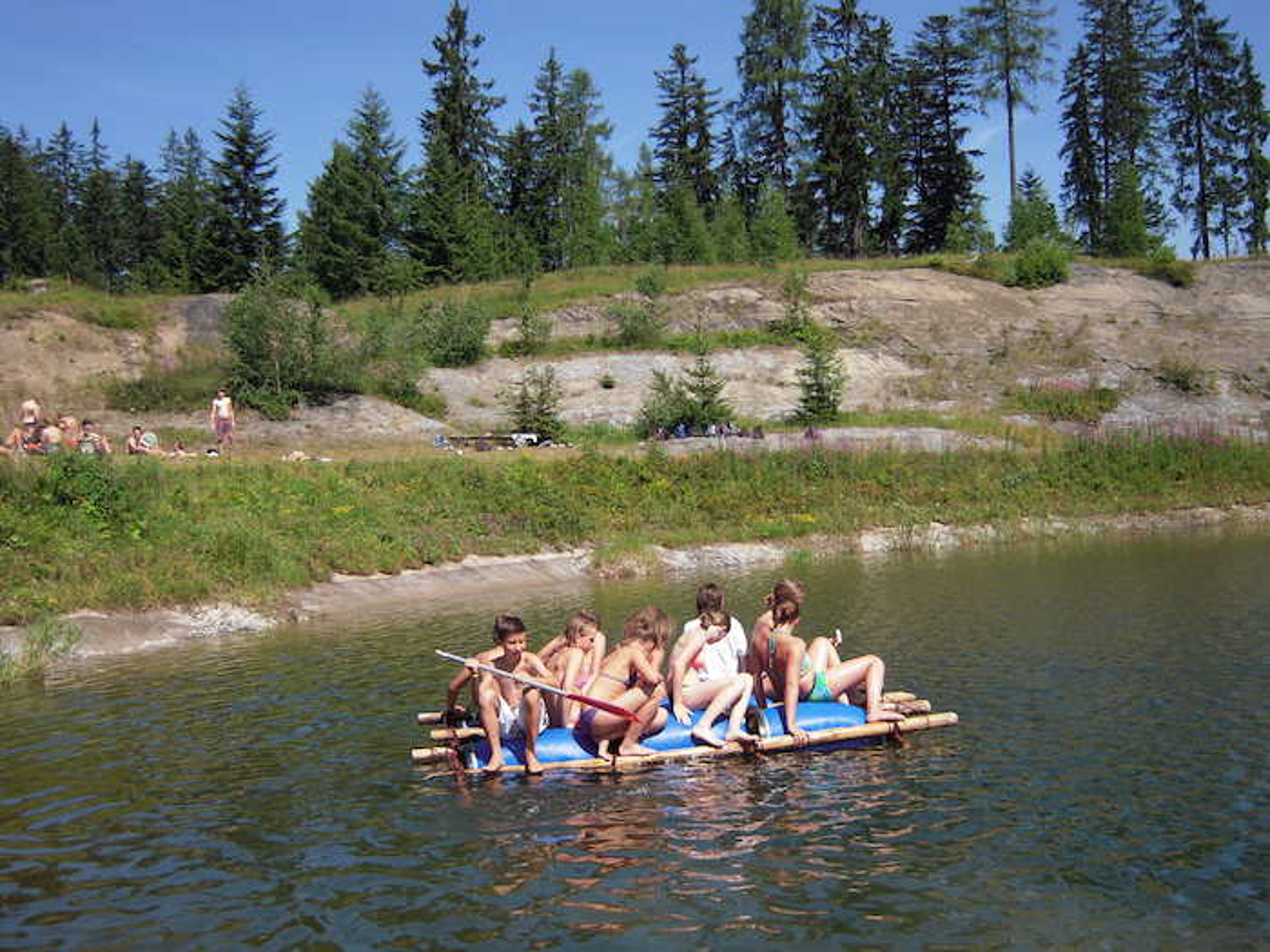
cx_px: 635
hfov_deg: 45.8
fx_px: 1504
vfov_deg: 35.1
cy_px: 476
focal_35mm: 41
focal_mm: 7.3
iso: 100
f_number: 6.4
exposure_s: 1/250
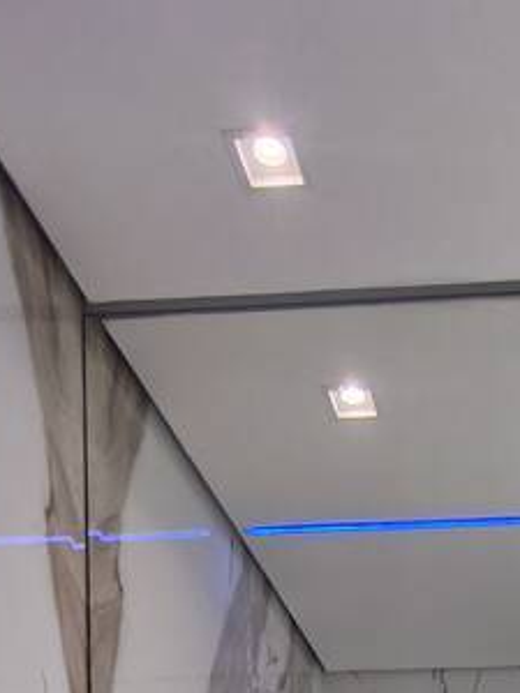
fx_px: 1082
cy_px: 1100
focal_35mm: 54
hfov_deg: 25.5
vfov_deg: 24.9
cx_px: 536
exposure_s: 1/120
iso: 100
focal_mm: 1.91
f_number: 2.2
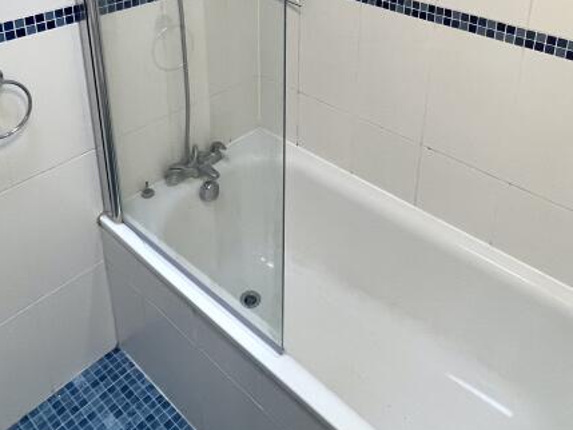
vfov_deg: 40.8
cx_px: 317
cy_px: 19
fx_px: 513
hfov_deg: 58.2
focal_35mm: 31
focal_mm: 1.57
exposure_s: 1/100
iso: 160
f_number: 1.8
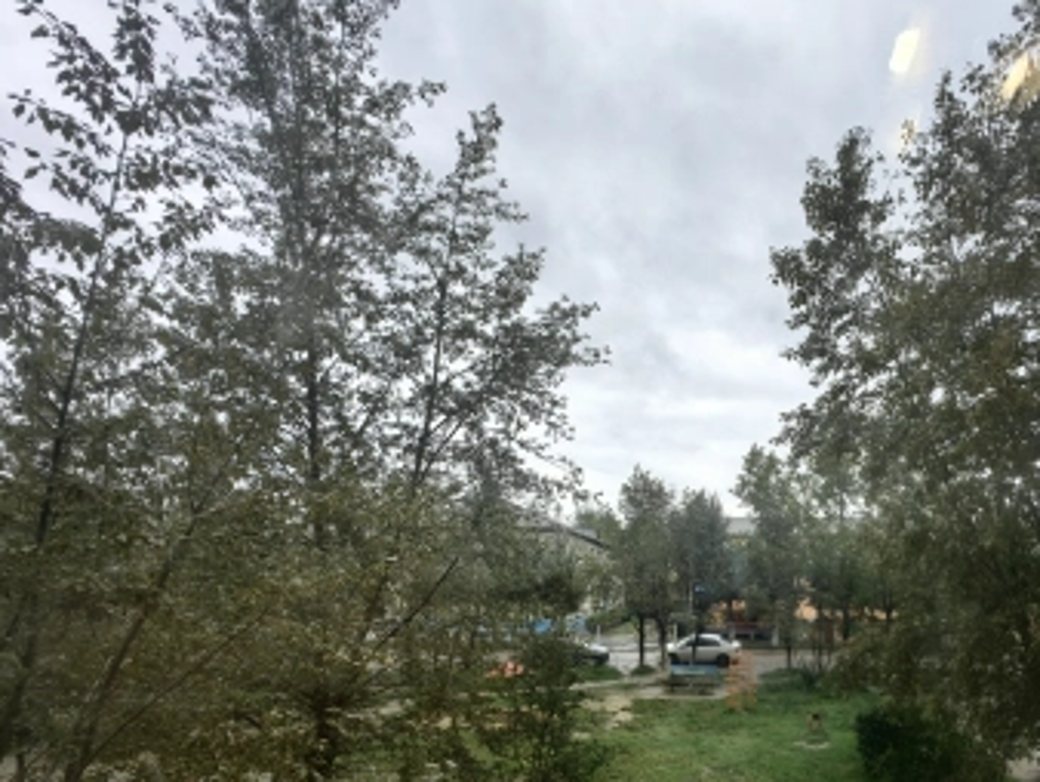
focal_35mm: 24
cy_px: 607
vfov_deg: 53.7
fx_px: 722
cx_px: 745
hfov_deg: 68.2
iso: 50
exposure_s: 1/297
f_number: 2.2
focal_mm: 1.76
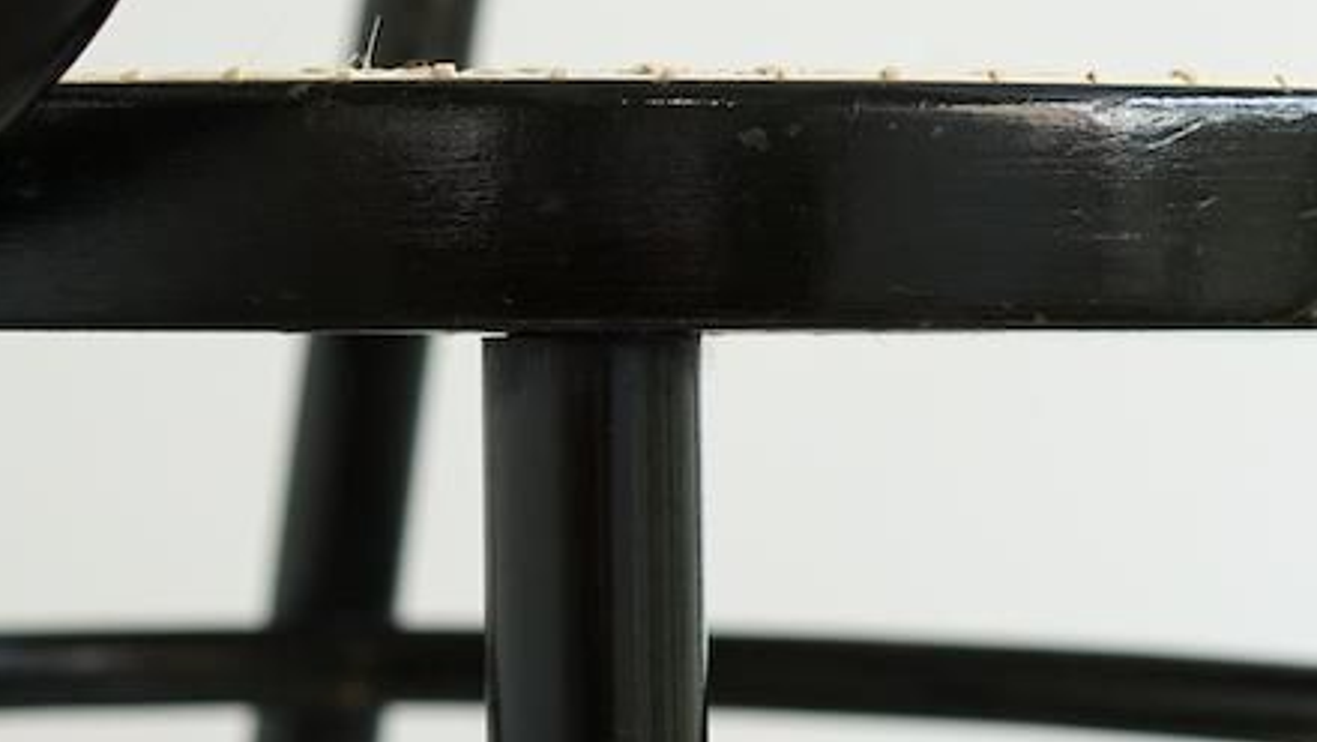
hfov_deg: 13.7
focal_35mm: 157
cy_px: 132
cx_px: 718
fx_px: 5485
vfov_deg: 7.7
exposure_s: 1/125
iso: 500
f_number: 4
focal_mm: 55
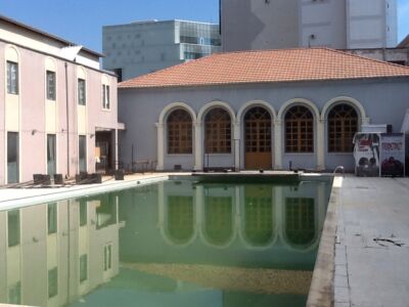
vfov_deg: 32.9
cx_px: 204
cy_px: 154
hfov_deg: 42.9
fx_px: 520
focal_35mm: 44
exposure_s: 1/891
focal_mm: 2.03
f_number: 2.4
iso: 40
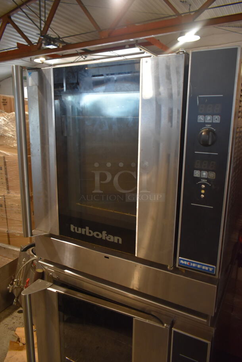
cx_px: 121
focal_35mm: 27
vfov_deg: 67.3
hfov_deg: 48.0
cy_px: 181
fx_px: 272
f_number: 4
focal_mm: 18
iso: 1000
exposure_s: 1/60
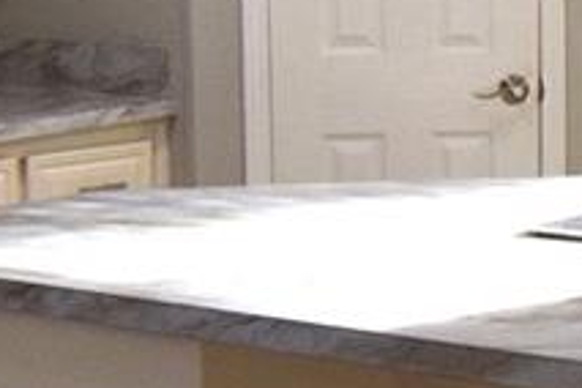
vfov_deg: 11.1
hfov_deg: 15.7
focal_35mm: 124
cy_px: 213
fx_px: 2000
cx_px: 773
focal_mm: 11
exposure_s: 1/60
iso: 560
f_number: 8
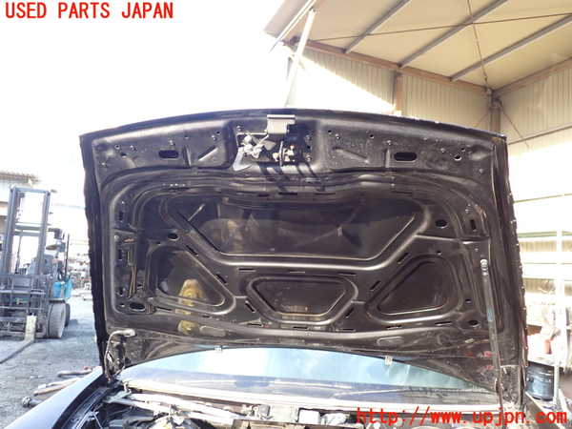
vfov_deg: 46.8
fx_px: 496
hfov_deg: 60.0
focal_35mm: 30
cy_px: 214
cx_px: 286
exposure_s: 1/80
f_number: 2.3
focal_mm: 5.4
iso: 100
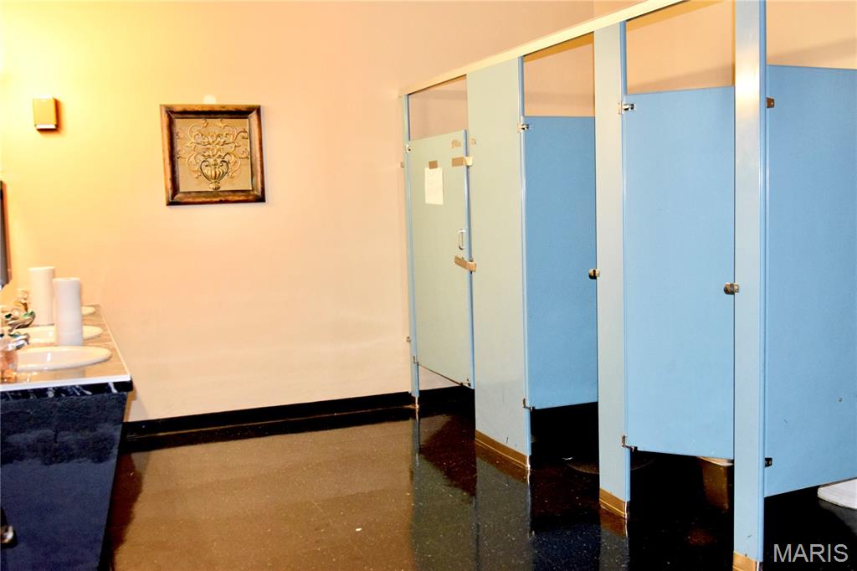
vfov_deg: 36.8
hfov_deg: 53.1
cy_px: 286
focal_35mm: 36
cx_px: 428
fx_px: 857
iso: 2500
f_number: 4
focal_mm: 24
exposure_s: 1/60
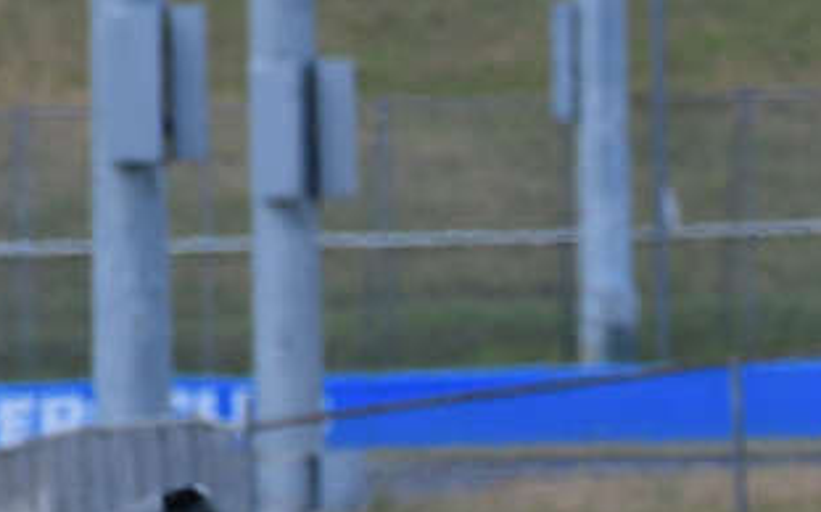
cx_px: 853
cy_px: 660
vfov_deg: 0.7
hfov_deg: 1.1
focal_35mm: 1969
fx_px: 44032
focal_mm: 500
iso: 640
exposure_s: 1/640
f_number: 10
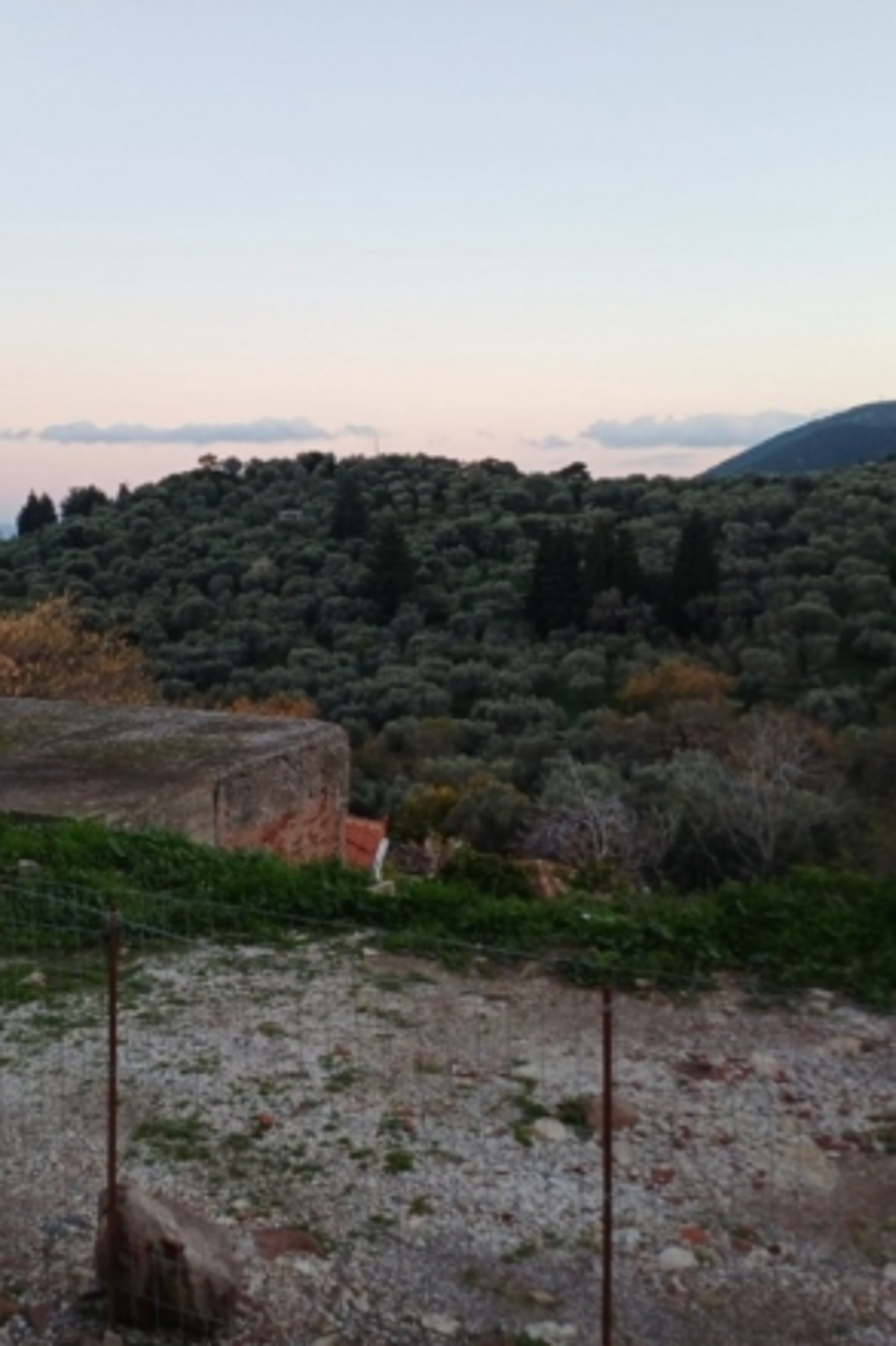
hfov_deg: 37.4
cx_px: 294
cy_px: 670
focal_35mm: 35
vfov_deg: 54.5
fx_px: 1308
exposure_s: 1/50
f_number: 1.8
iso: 64
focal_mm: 4.65
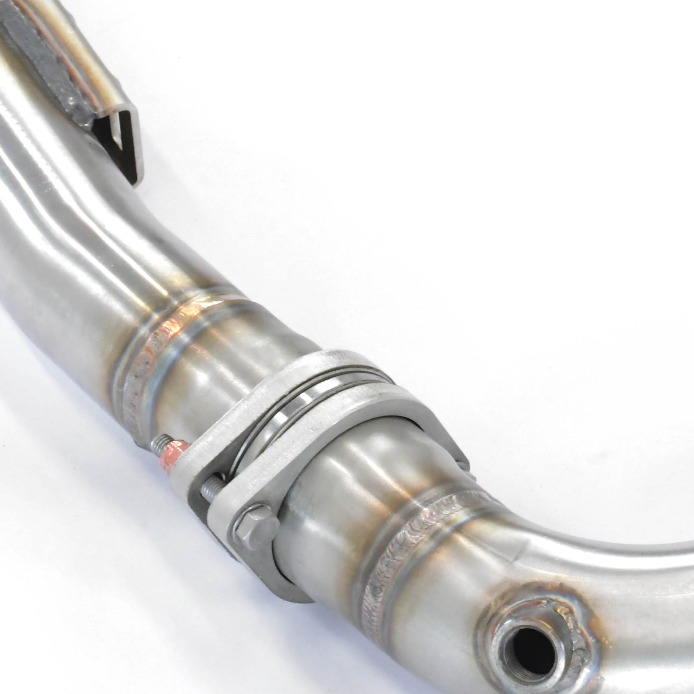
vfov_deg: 10.0
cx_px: 670
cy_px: 360
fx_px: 3969
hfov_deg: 9.9
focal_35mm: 175
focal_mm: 60
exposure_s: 1/100
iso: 2500
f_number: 13
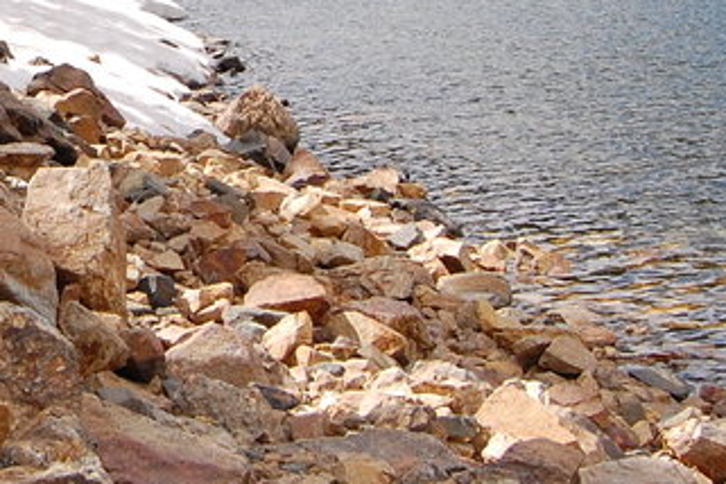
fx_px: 1734
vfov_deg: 15.5
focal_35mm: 86
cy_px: -33
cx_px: -109
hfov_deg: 22.1
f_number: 10
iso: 400
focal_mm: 18
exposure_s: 1/400
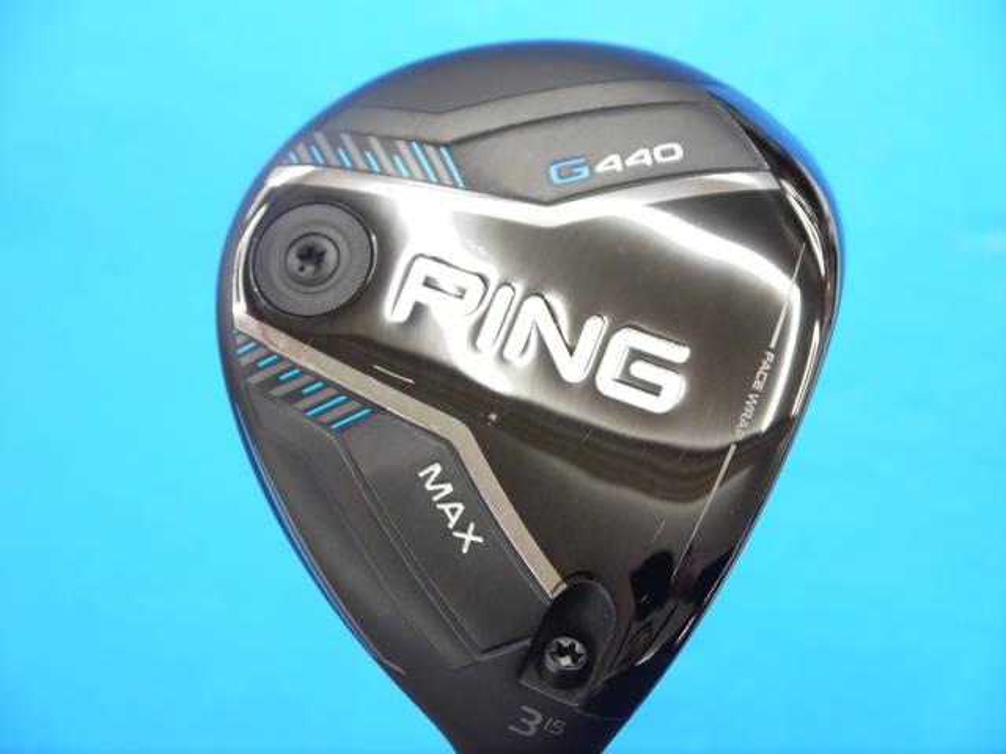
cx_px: 503
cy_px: 377
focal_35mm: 84
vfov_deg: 17.6
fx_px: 2441
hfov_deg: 23.3
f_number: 5.6
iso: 800
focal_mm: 42
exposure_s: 1/60
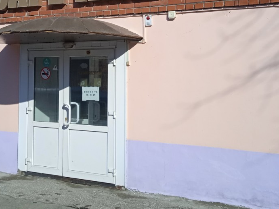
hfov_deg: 35.4
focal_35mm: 54
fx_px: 435
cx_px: 108
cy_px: 48
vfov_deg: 26.6
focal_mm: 3.43
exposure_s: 1/2000
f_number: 2.2
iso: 113
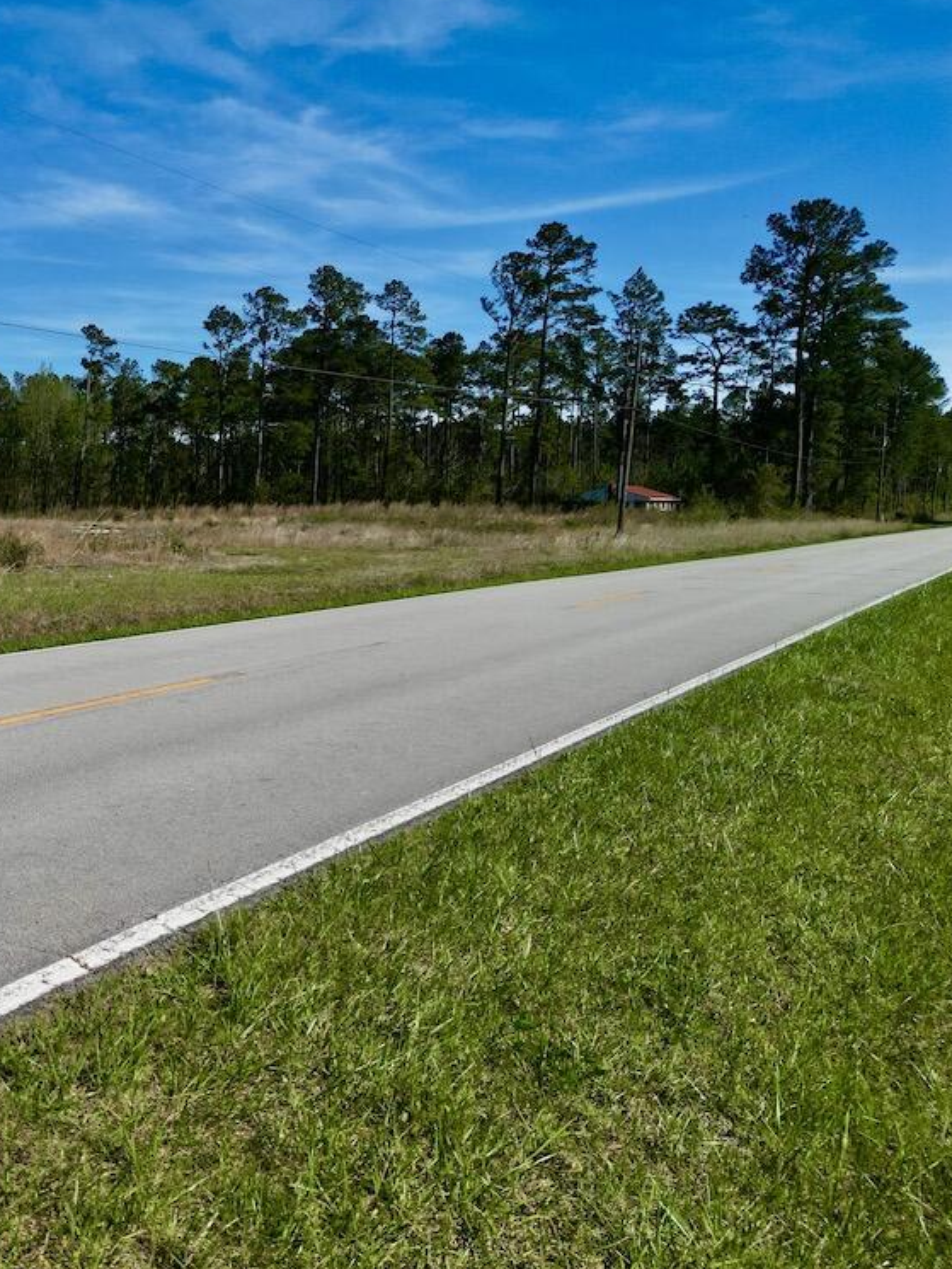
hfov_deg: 39.7
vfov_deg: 55.3
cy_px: 629
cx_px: 85
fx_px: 1210
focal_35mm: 33
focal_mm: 6.72
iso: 100
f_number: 1.7
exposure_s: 1/2500
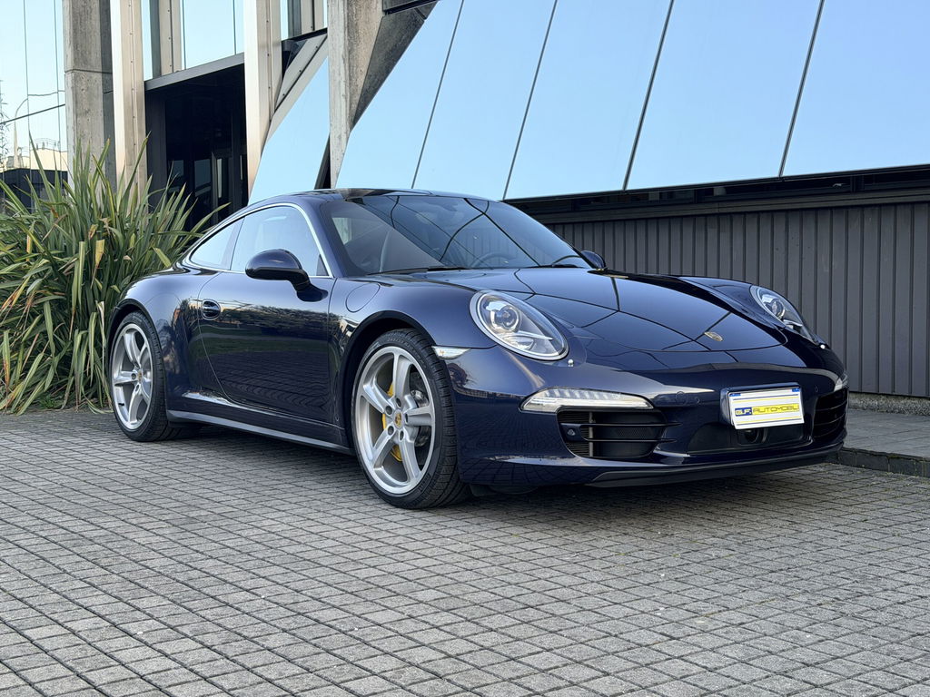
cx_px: 465
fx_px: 1290
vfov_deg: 30.3
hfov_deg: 39.7
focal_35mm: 48
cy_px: 348
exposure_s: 1/375
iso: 64
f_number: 1.78
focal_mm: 6.76
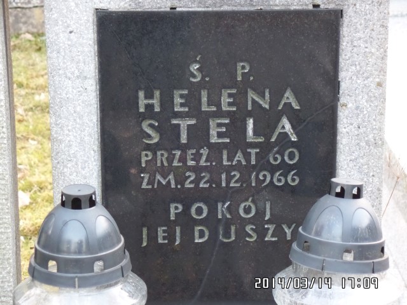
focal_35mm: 114
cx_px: 204
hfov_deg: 17.3
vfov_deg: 13.0
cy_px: 152
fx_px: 1340
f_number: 4
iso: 800
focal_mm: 20.3
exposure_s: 1/45
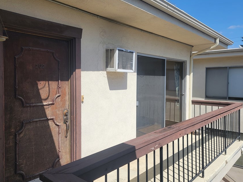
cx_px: 104
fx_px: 204
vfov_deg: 48.2
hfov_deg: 61.4
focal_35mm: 29
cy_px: 85
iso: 16
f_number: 1.8
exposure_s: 1/942
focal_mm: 6.7
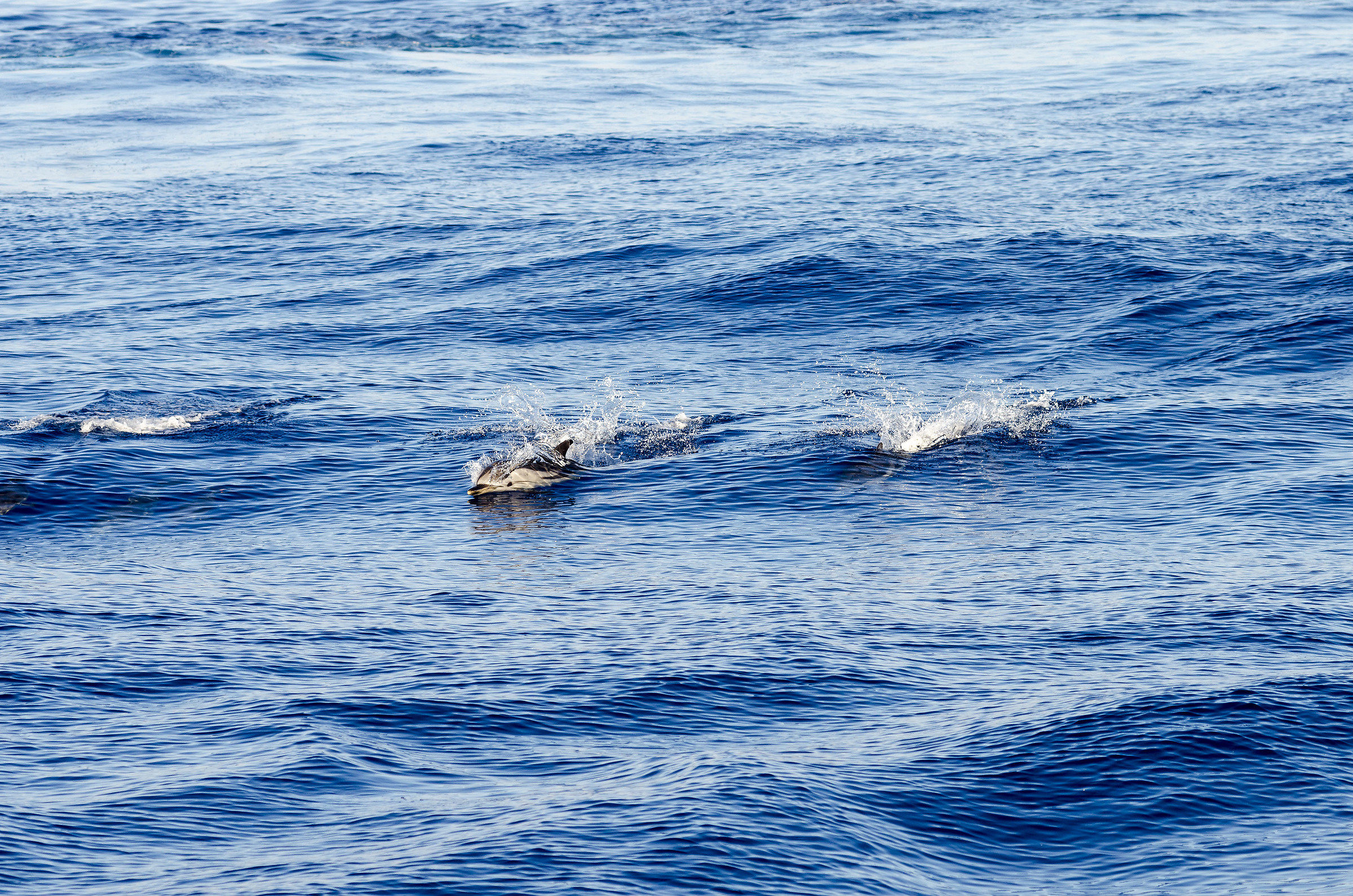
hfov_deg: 11.0
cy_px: 448
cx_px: 676
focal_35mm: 188
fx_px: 7031
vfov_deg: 7.3
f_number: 5.6
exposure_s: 1/1000
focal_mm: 125
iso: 400
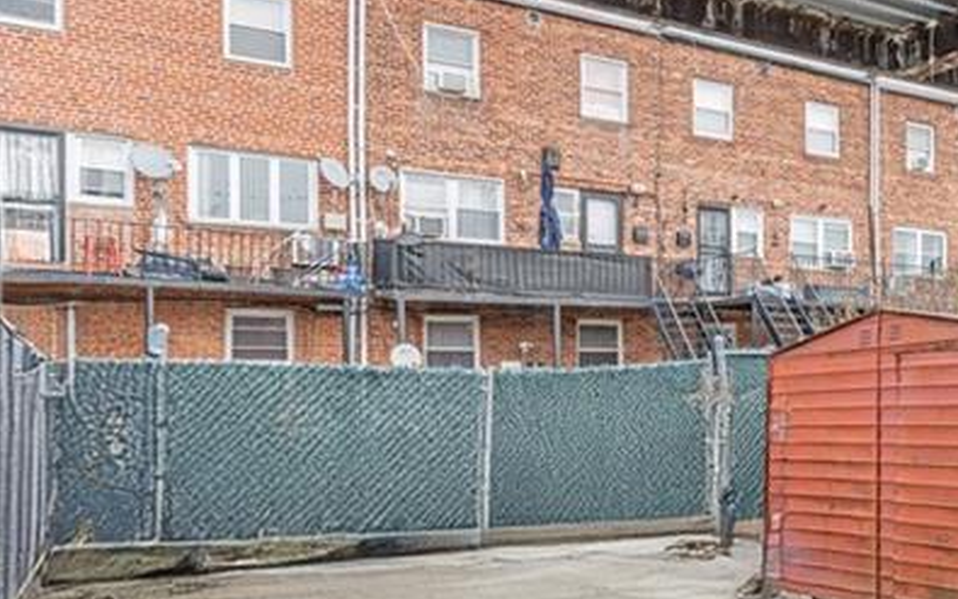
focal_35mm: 37
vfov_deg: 33.6
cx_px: 1123
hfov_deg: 39.6
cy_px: 463
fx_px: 966
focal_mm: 14
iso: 100
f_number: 5.6
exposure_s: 1/50
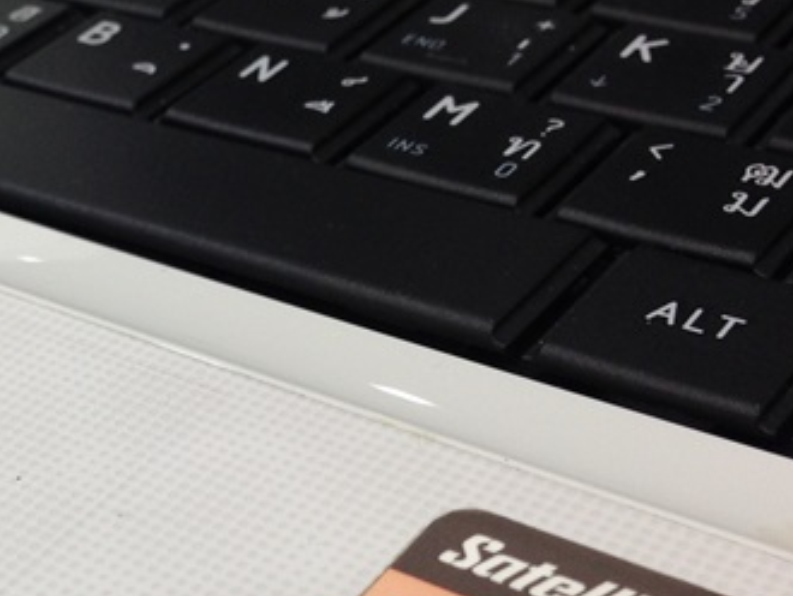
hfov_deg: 23.6
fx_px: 1834
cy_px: 423
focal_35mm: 80
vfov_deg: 18.4
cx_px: 36
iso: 64
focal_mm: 4.12
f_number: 2.4
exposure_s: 1/40
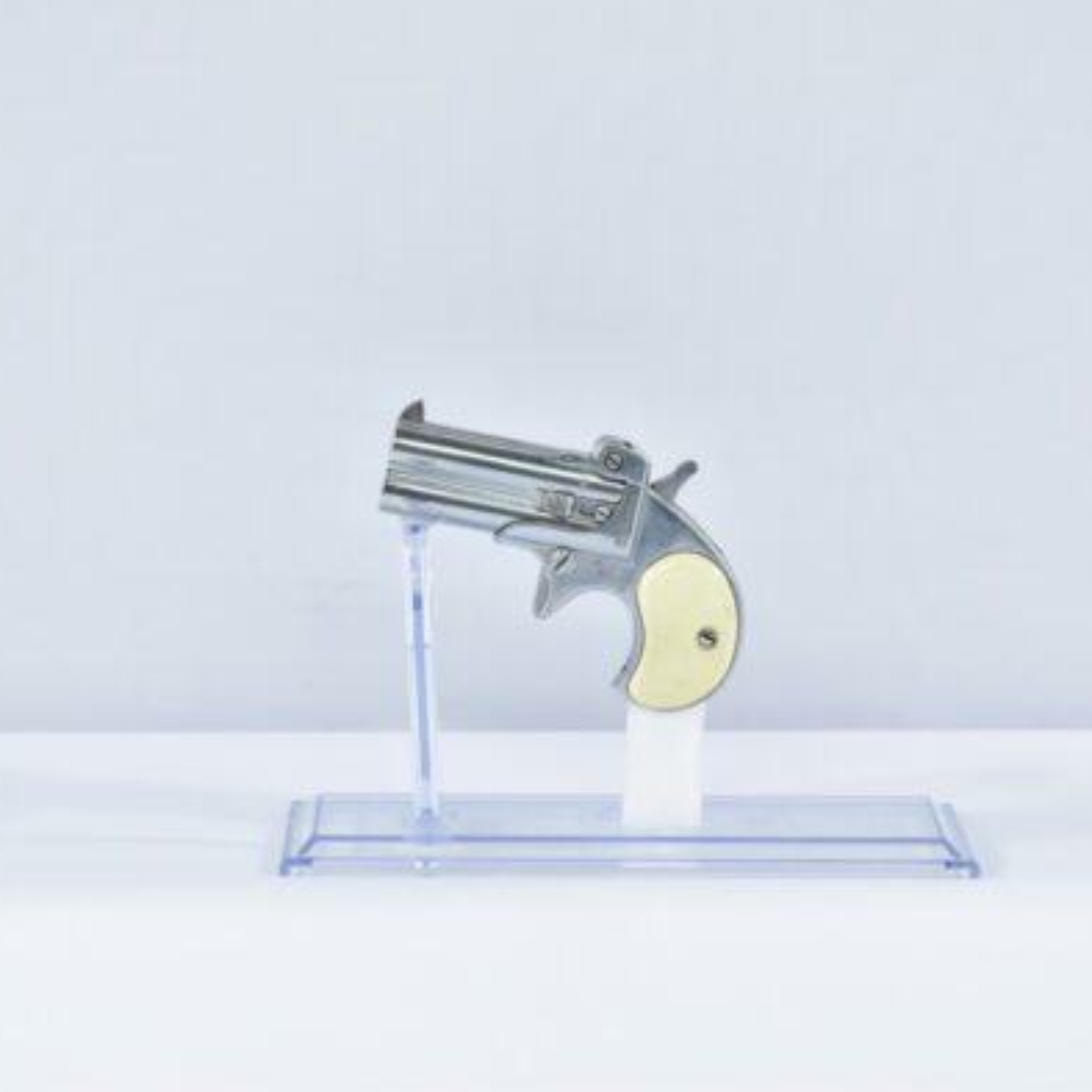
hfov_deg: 17.9
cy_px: 540
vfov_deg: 17.9
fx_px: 3462
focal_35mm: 97
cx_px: 590
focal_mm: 50
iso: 640
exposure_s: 1/20
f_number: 5.6
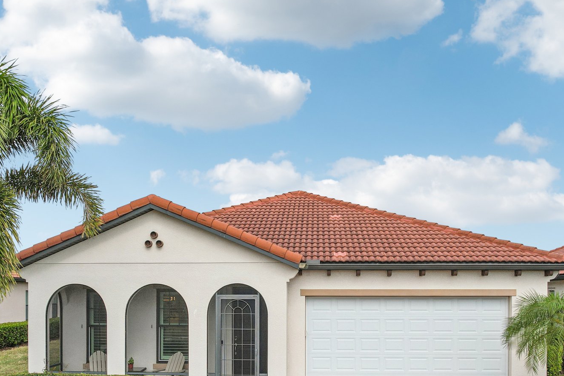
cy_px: 287
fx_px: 533
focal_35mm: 34
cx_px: 289
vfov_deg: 37.8
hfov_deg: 55.8
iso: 100
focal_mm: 8.4
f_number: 2.8
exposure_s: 1/2500
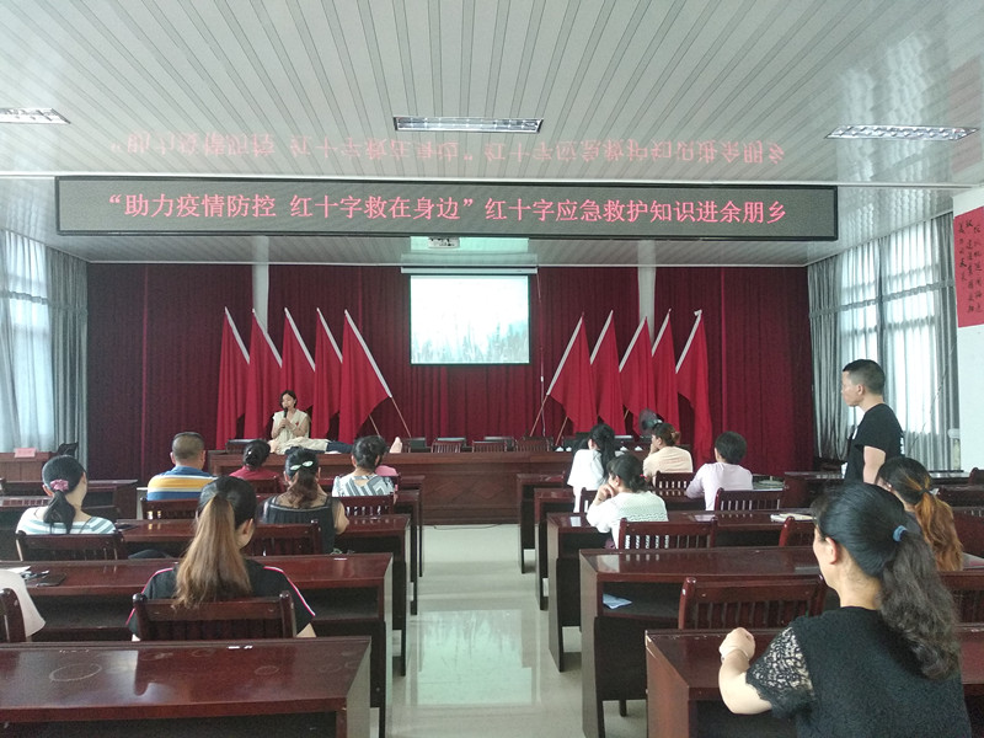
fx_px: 739
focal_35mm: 26
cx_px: 492
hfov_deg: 67.3
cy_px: 369
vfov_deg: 53.1
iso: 800
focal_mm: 3.81
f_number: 2.2
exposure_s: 1/25
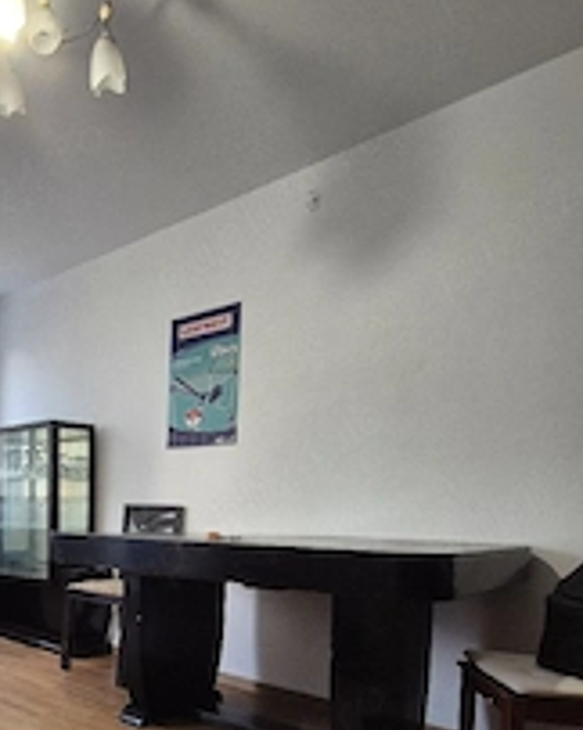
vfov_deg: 64.7
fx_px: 540
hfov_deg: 50.5
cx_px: 61
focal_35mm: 25
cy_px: 532
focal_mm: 2.2
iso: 320
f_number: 2.2
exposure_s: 1/50
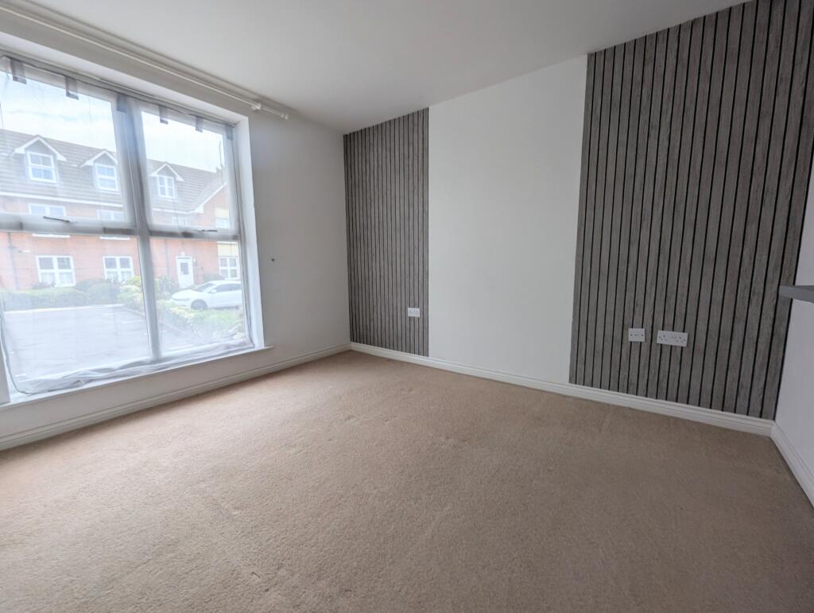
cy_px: 306
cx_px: 407
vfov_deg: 90.1
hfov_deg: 106.1
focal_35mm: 13
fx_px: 306
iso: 47
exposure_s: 1/301
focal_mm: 1.95
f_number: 2.2
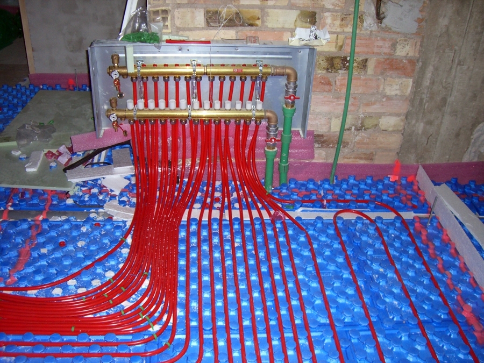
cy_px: 182
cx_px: 242
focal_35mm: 38
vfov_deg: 37.7
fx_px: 531
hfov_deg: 49.0
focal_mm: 6.2
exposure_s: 1/60
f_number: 2.7
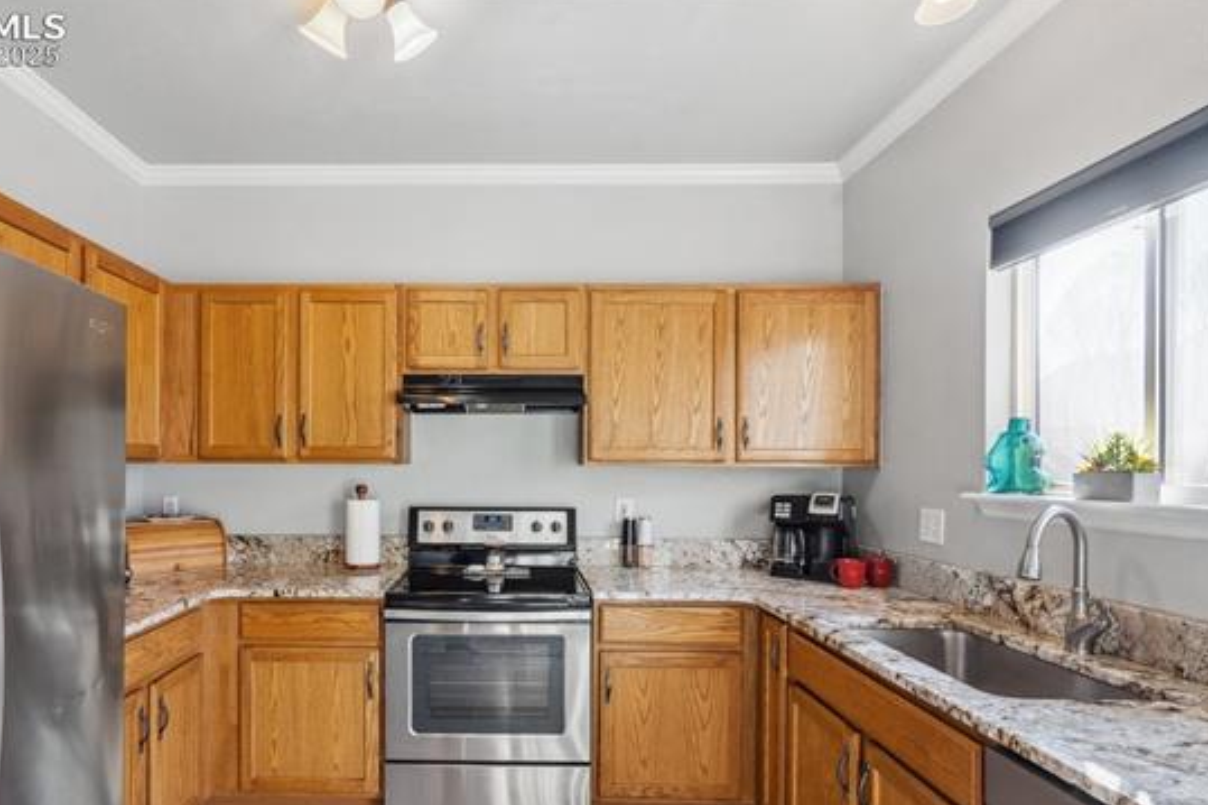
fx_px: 637
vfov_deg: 64.2
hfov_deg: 86.2
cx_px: 502
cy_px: 466
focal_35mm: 19
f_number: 8
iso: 250
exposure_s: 1/15
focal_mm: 16
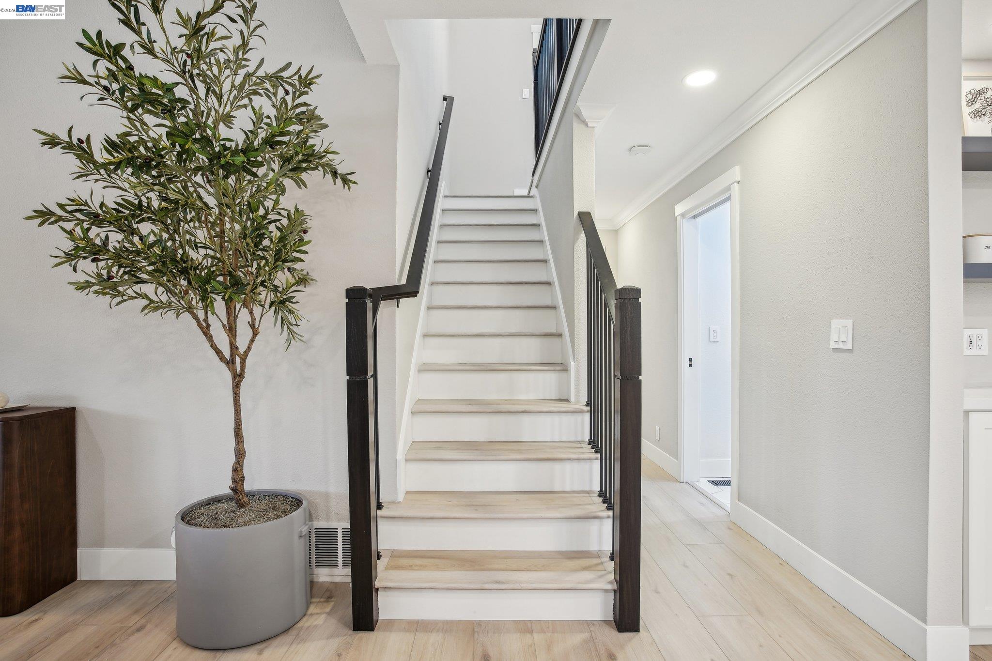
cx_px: 496
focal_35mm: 17
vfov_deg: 70.4
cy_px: 330
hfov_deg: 93.3
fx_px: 468
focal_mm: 17
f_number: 8
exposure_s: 1/8
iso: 400
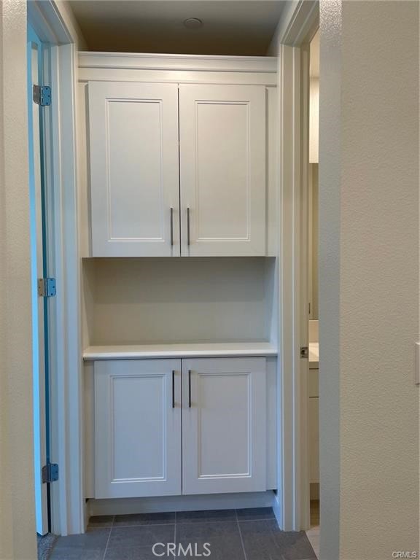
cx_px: 210
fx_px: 421
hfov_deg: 53.1
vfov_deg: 67.3
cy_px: 280
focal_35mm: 26
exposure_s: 1/120
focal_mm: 5.1
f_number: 1.6
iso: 64
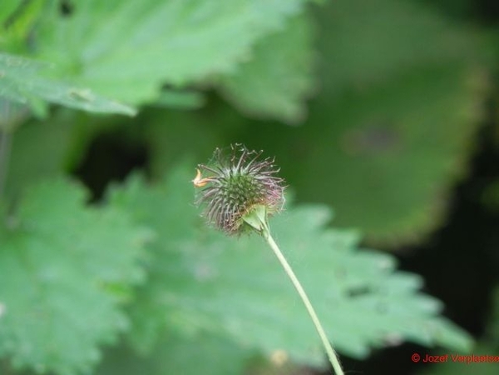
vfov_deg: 2.2
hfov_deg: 2.9
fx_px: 9774
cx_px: 250
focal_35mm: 678
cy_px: 188
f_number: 5
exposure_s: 1/60
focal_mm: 120
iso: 282
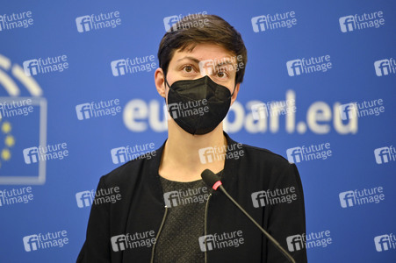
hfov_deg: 10.3
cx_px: 198
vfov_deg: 6.9
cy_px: 132
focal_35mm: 200
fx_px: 2198
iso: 640
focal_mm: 200
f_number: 2.8
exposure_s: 1/160
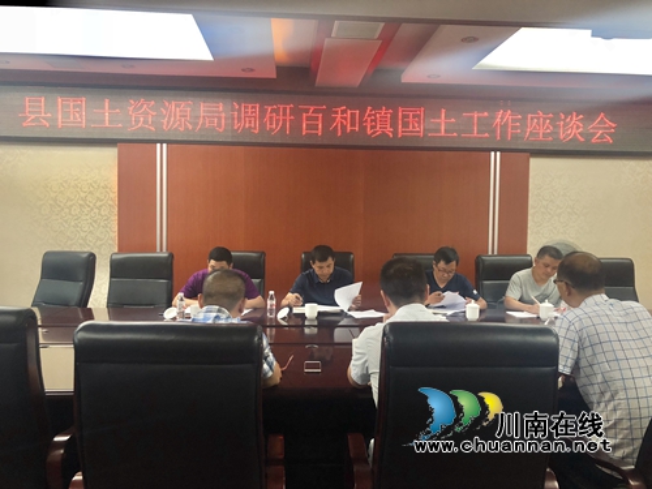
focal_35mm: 28
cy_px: 244
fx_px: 527
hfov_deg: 63.4
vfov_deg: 49.7
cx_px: 326
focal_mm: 3.99
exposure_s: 1/17
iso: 80
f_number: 1.8
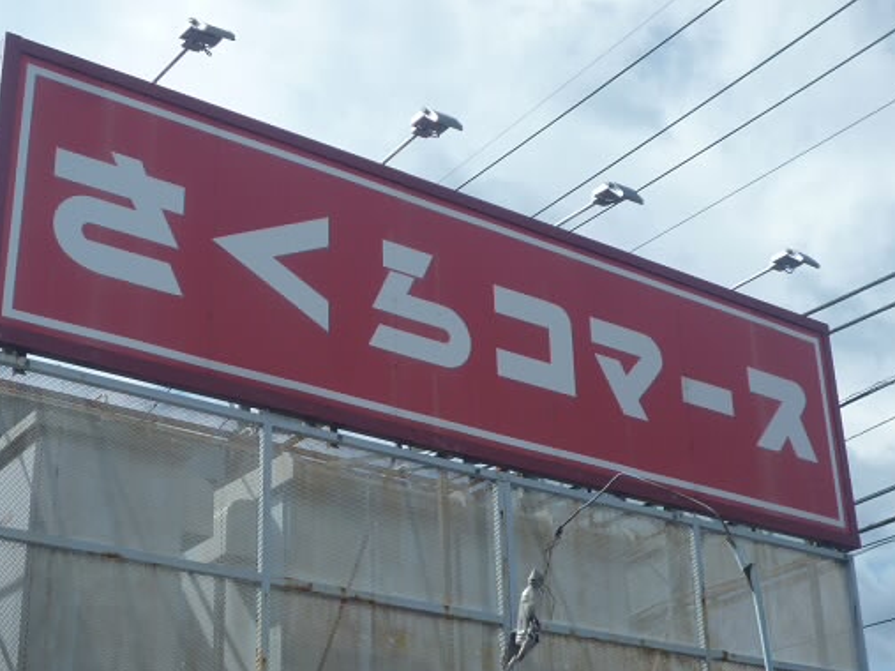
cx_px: 408
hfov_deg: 32.7
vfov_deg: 24.7
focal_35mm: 59
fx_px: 1525
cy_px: 419
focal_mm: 8.3
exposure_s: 1/800
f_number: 4.3
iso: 100
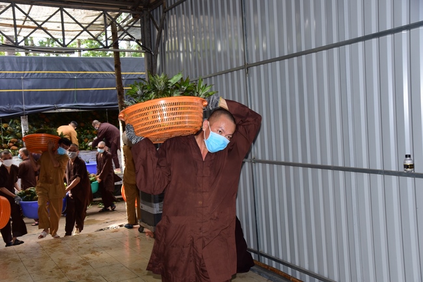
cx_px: 212
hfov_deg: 48.4
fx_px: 470
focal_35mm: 40
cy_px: 141
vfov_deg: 33.4
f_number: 6.3
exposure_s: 1/125
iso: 400
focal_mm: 40
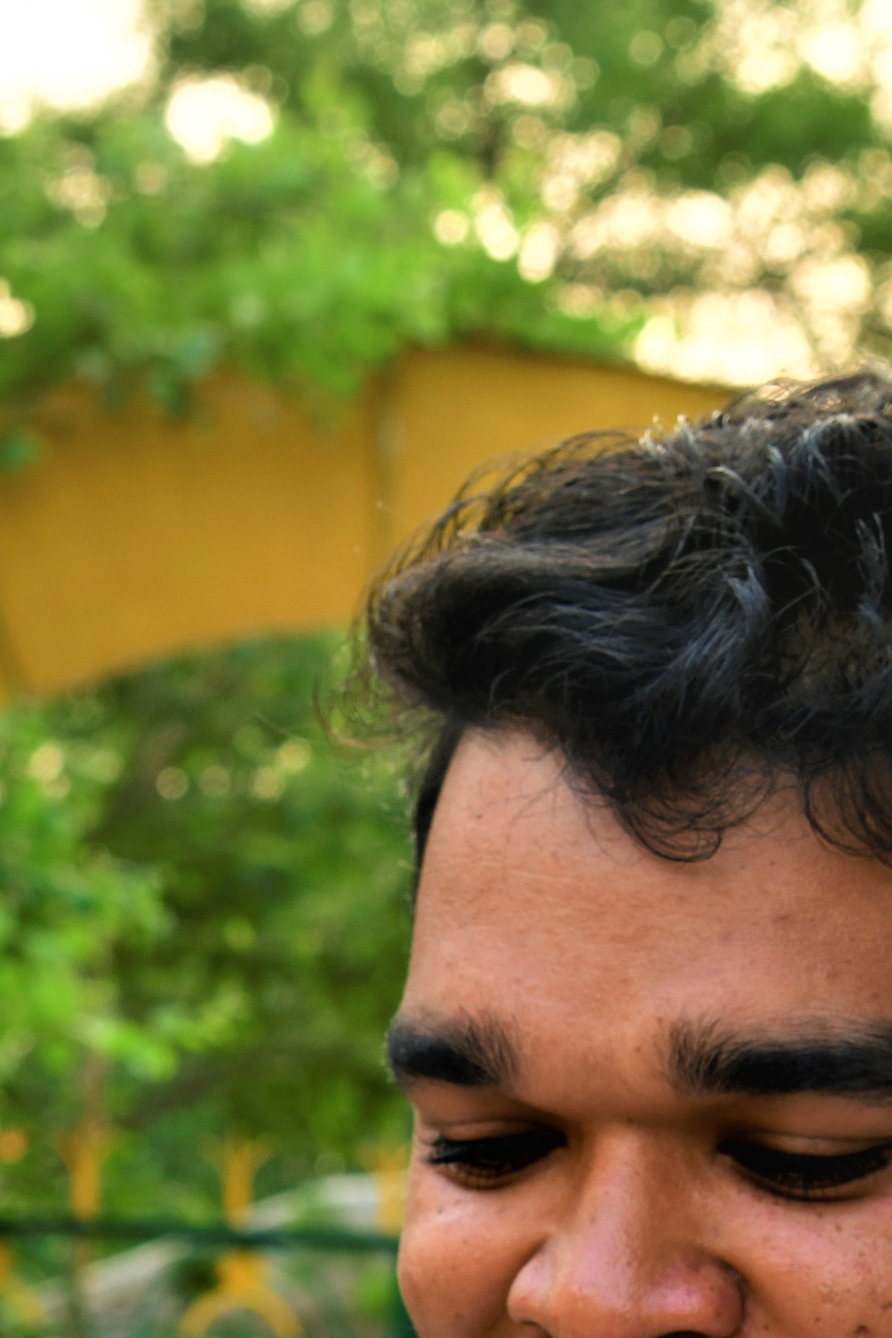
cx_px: 329
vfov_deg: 17.3
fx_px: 4237
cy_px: 1494
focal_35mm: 114
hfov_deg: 12.0
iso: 250
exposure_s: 1/60
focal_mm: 48
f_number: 8
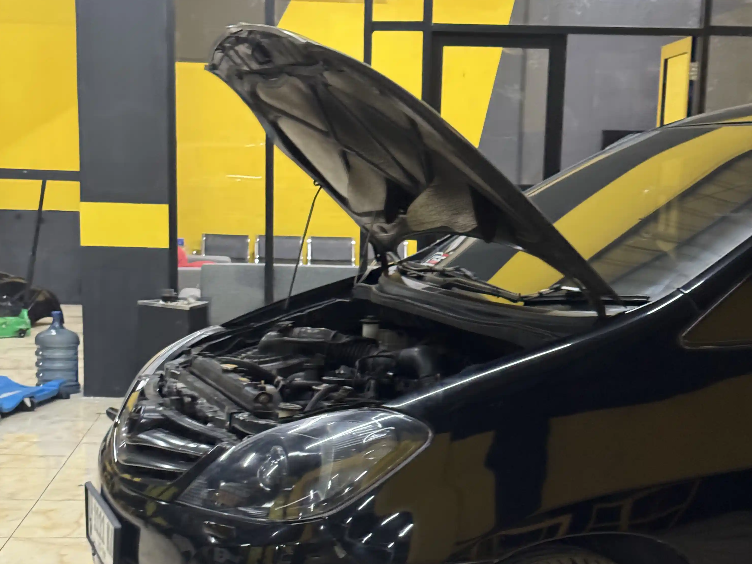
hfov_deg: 29.8
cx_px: 371
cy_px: 405
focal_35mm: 65
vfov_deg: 22.4
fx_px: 1412
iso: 500
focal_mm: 6.76
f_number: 1.78
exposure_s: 1/30
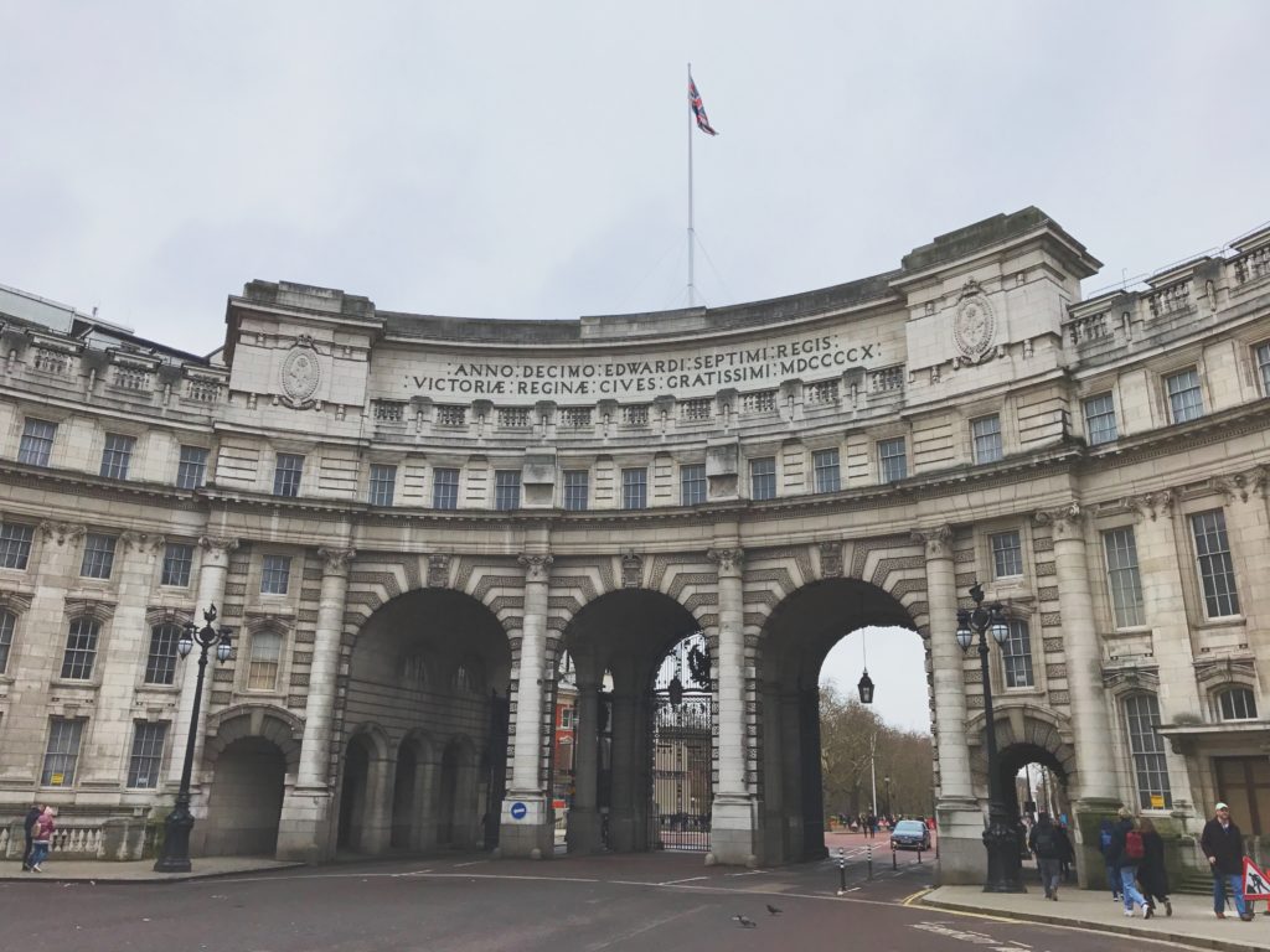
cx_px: 635
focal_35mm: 28
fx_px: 1027
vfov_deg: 49.7
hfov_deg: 63.4
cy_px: 476
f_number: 1.8
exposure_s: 1/1076
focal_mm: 3.99
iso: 20
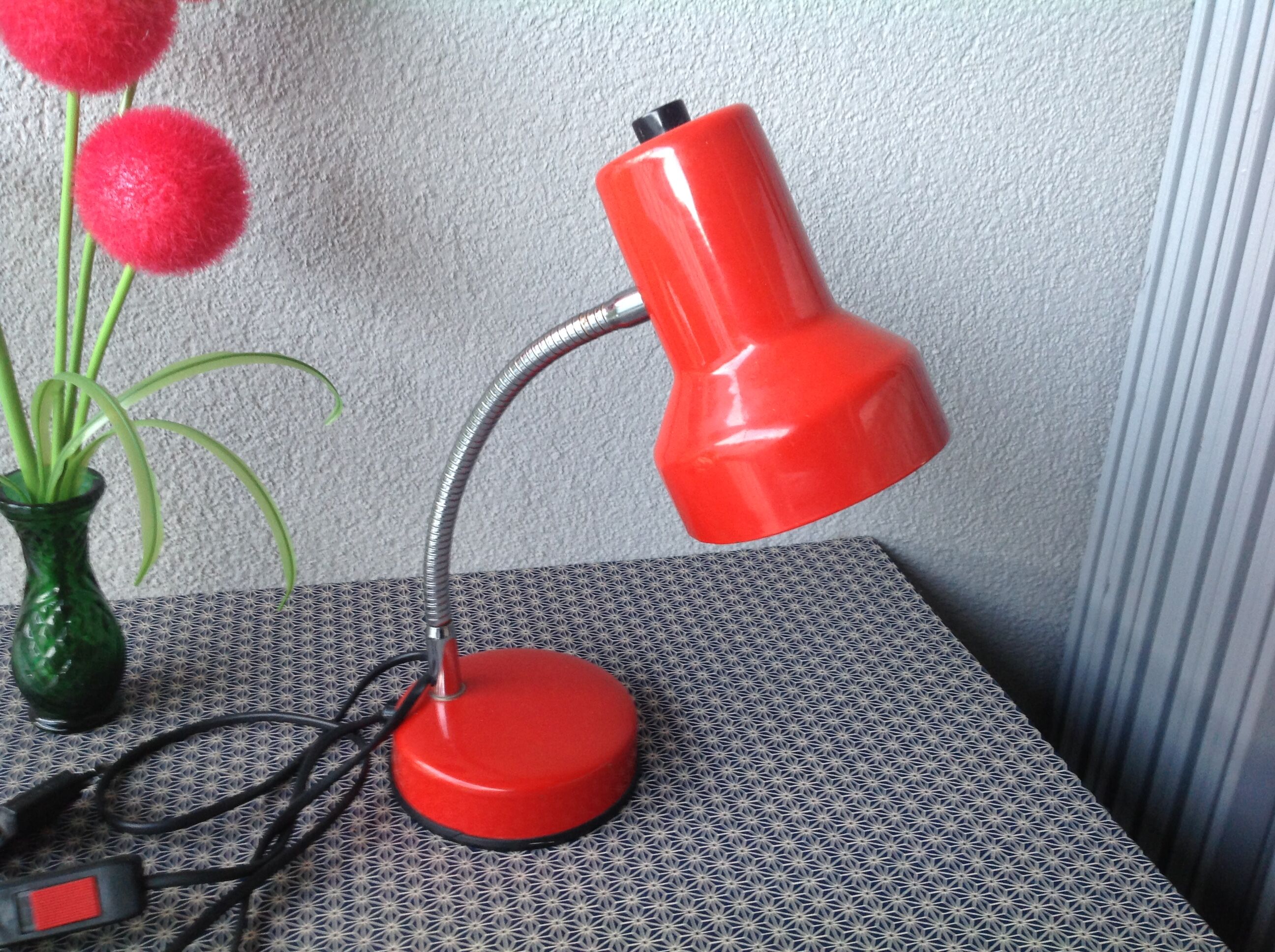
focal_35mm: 35
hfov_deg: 52.7
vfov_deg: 40.6
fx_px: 1287
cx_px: 638
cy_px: 476
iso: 80
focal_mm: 4.28
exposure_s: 1/15
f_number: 2.4
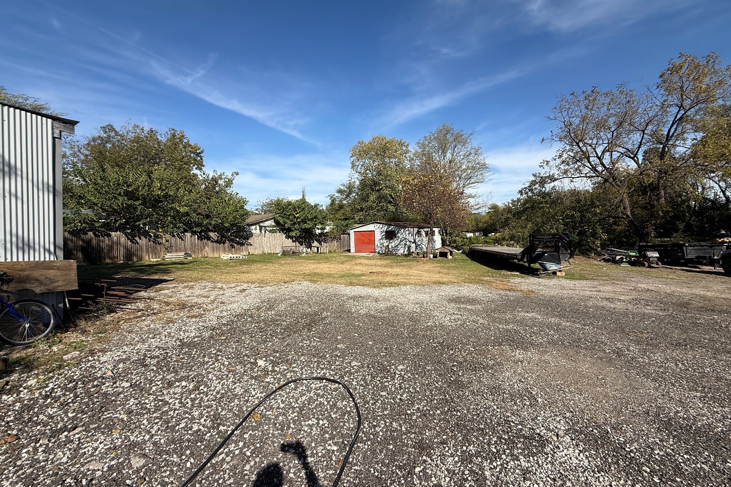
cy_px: 231
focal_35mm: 15
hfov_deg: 100.4
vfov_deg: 77.3
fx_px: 305
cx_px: 375
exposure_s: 1/2506
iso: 50
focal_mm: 2.22
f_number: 2.2
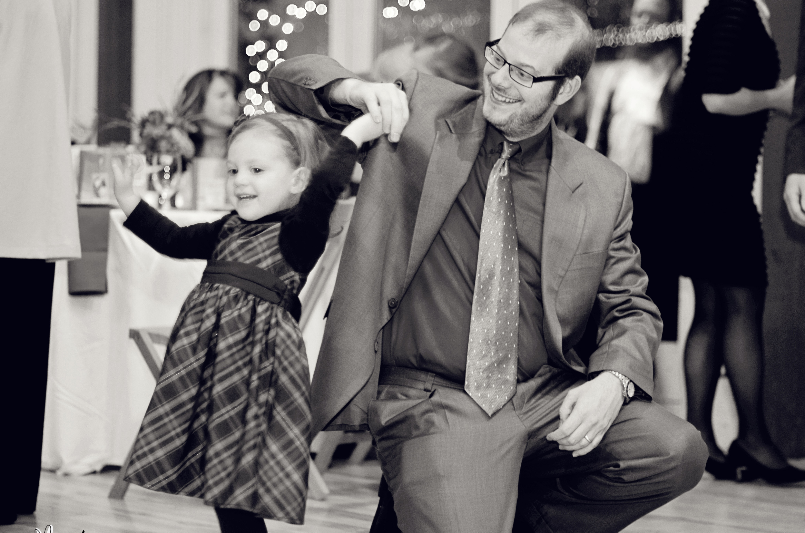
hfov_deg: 22.7
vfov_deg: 15.1
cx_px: 407
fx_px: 2008
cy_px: 291
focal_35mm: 90
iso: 200
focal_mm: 50
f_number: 1.4
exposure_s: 1/60
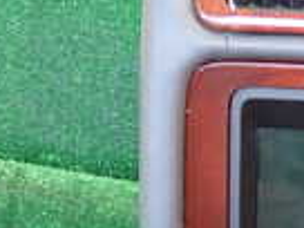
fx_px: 1159
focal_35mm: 132
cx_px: 463
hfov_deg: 14.0
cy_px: 288
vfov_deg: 11.0
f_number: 2.3
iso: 160
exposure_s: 1/60
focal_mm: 5.4
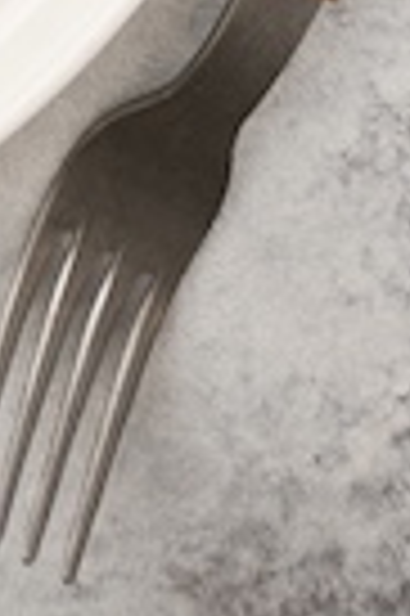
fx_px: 2603
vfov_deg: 10.3
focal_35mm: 152
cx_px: -478
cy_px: -1165
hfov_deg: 8.4
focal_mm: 26
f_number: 8
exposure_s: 1/60
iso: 250
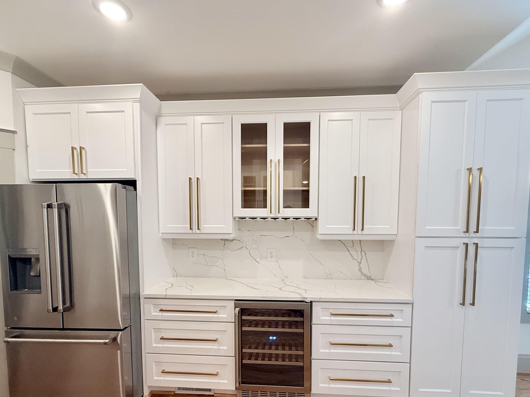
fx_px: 260
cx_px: 267
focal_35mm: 17
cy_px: 234
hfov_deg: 91.0
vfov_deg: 74.1
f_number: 2.2
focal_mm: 2.22
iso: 200
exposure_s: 1/120
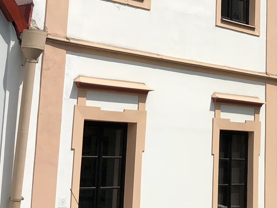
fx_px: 712
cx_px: 252
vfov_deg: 16.4
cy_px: 16
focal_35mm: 89
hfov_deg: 21.5
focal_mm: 3.99
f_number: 1.8
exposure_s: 1/3003
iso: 20
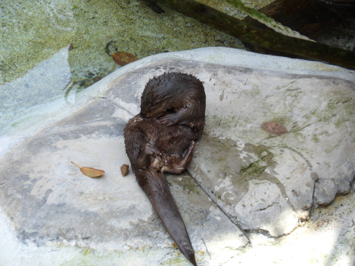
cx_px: 178
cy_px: 133
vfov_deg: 7.4
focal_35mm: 201
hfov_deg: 9.8
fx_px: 2061
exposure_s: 1/60
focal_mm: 36.2
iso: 120
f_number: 5.6
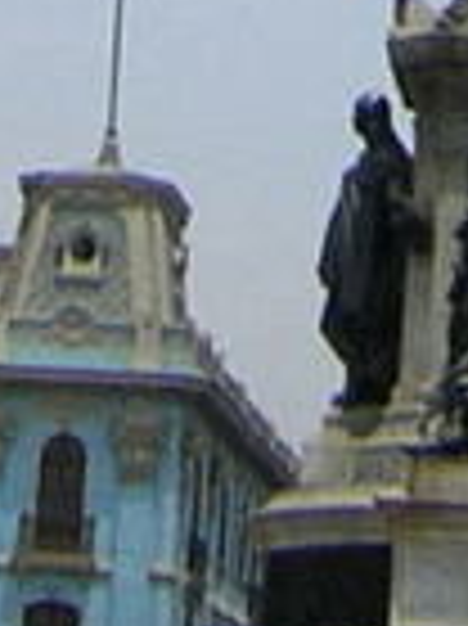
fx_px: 3159
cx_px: 544
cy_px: -709
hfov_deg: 8.4
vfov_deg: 10.3
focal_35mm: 175
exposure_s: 1/1500
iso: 50
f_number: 2.6
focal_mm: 4.7
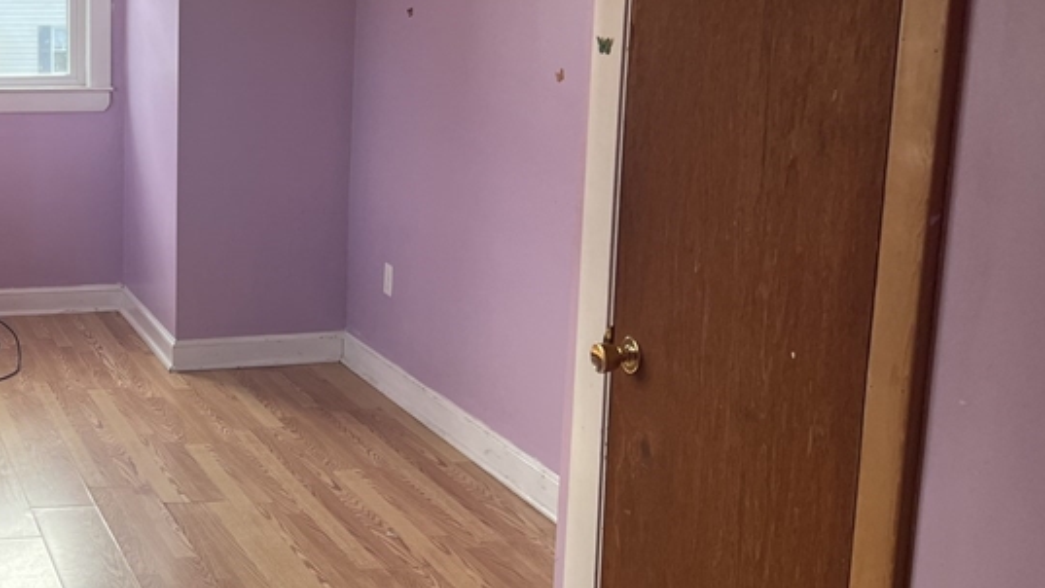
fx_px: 1496
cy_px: 245
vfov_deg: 22.2
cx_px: 60
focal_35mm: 54
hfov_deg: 35.7
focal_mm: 5.7
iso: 64
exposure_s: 1/144
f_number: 1.5
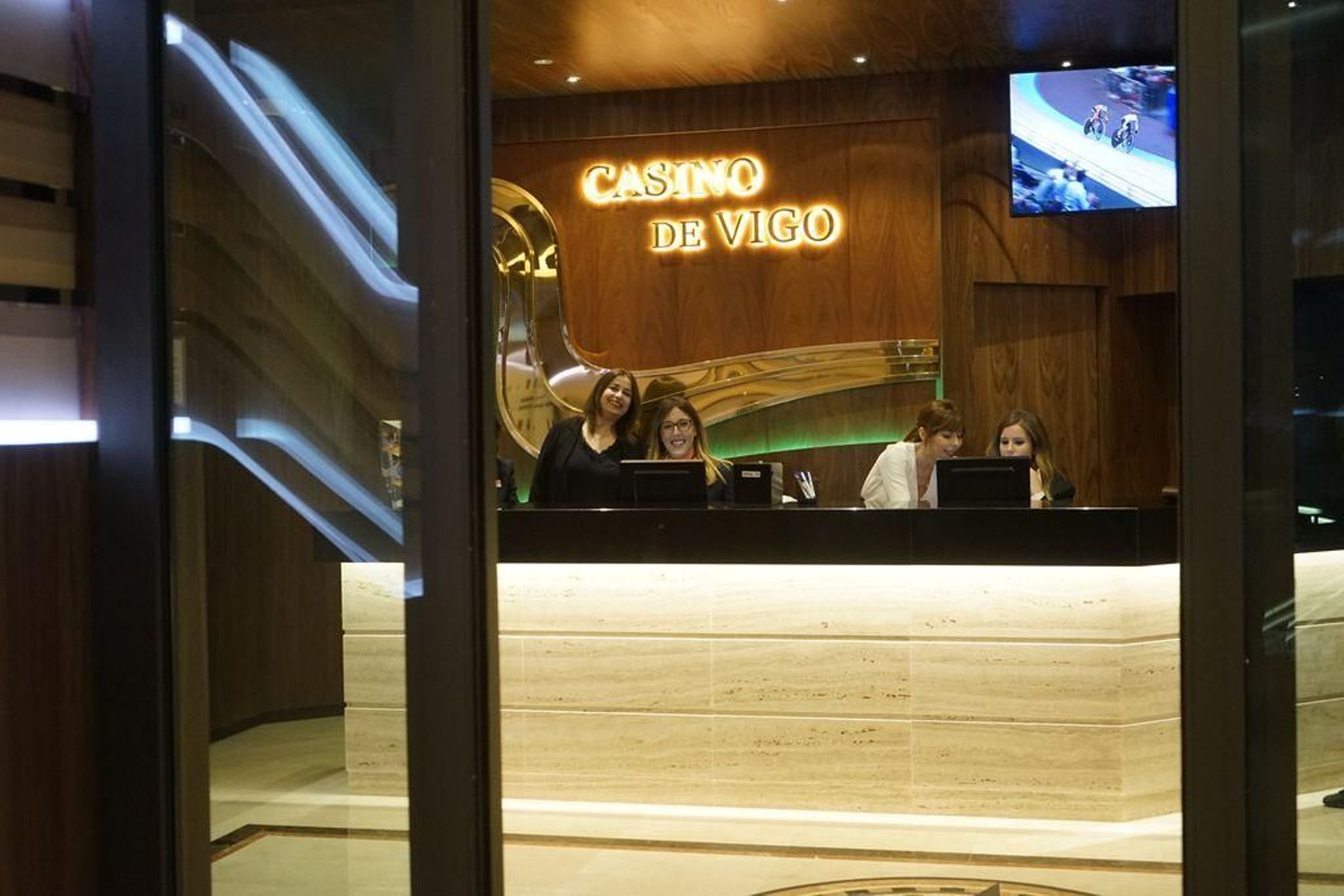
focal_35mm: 44
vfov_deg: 30.5
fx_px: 1643
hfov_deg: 44.5
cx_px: 672
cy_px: 448
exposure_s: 1/125
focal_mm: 44
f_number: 4.5
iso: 3200
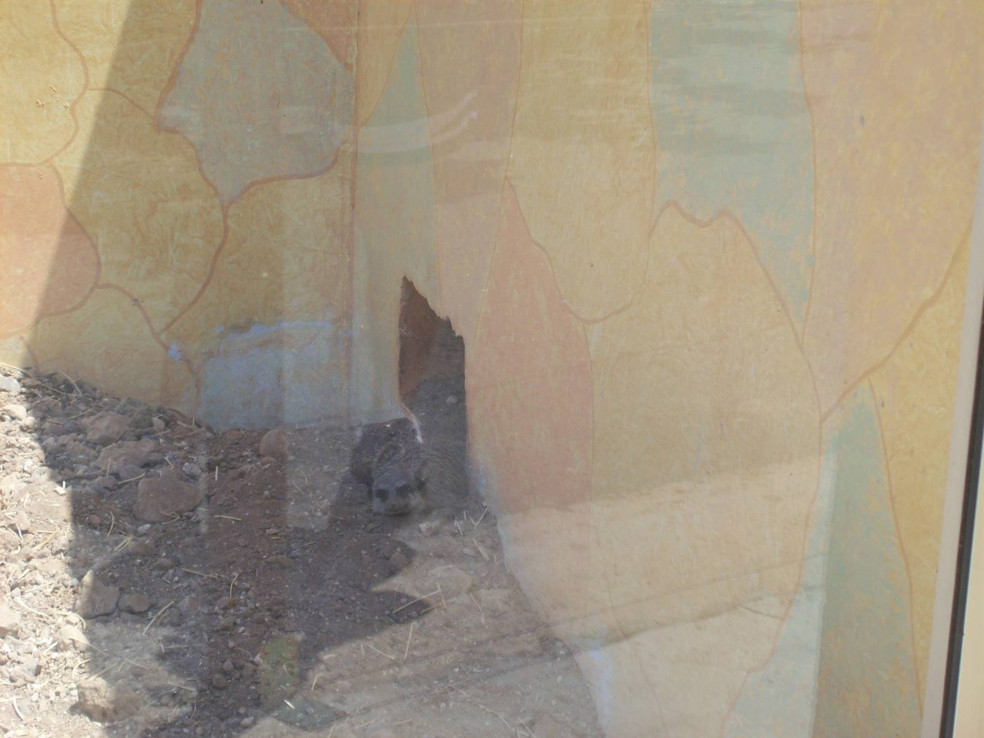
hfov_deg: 22.5
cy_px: 369
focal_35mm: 87
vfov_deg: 17.0
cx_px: 492
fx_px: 2472
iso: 80
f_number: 4.3
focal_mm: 14.3
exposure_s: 1/435
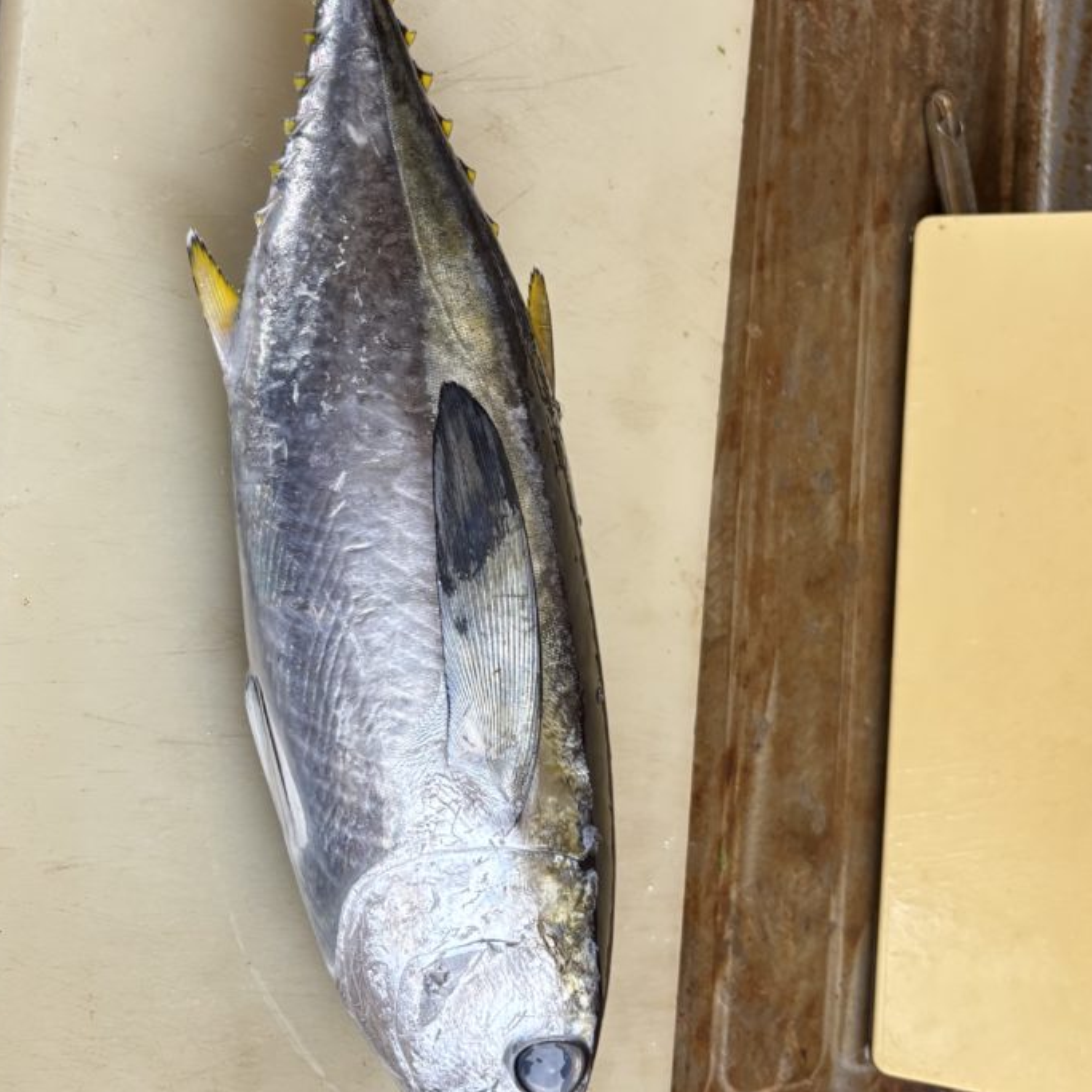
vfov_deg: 39.1
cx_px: 391
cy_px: 479
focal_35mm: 43
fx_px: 1535
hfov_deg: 38.8
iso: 100
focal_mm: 5.96
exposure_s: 1/121
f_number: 1.6
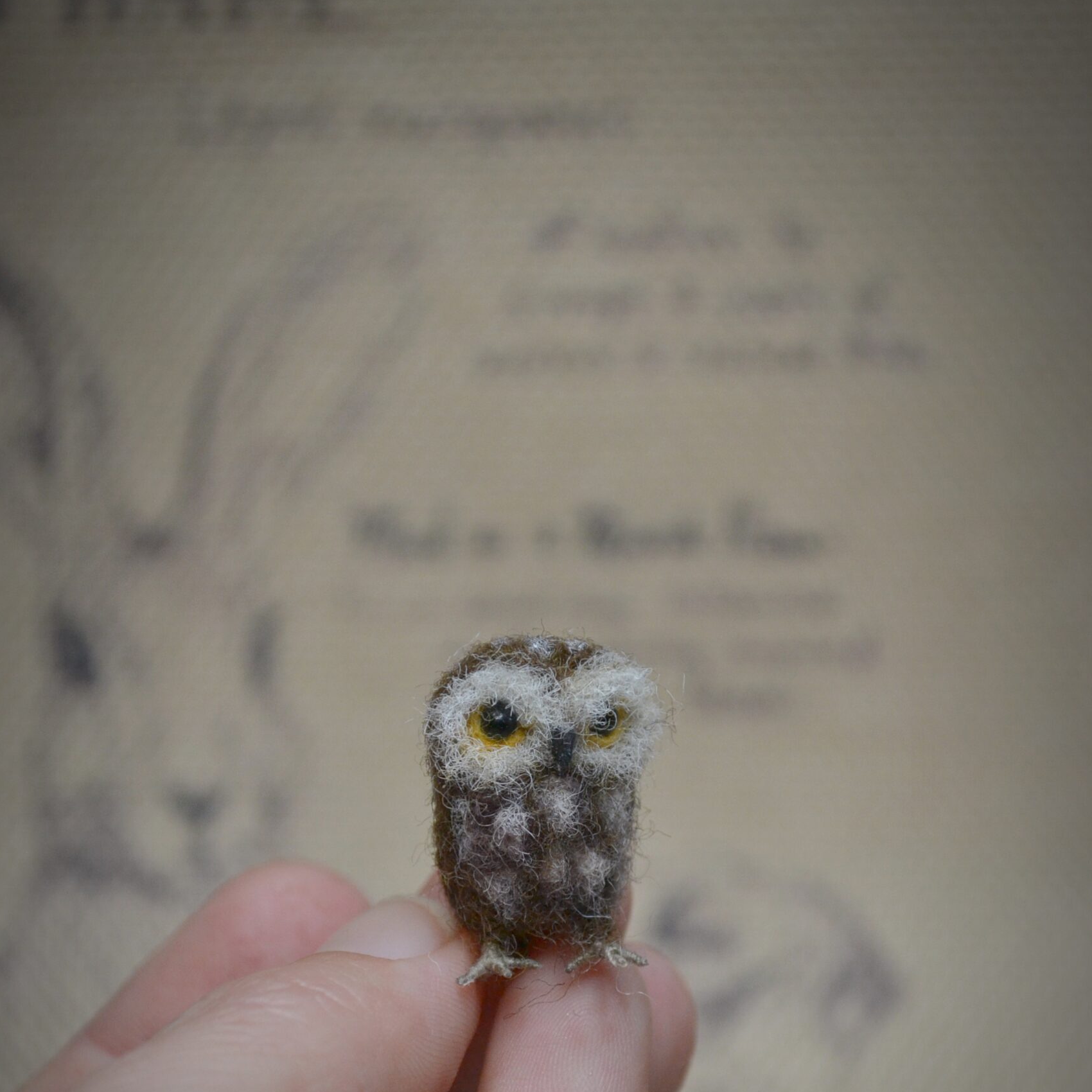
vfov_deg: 18.0
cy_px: 766
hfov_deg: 18.1
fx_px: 3426
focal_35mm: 96
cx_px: 546
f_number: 5.6
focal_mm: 50
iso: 800
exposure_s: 1/320
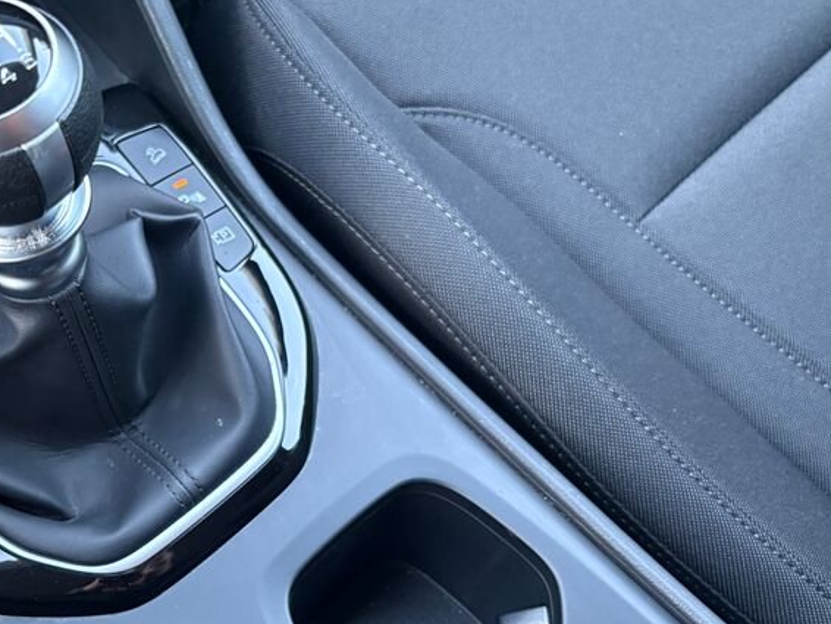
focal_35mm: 47
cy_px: 395
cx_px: 189
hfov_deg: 39.1
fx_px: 1129
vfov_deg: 30.8
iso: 500
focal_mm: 5.96
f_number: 1.6
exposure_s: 1/49
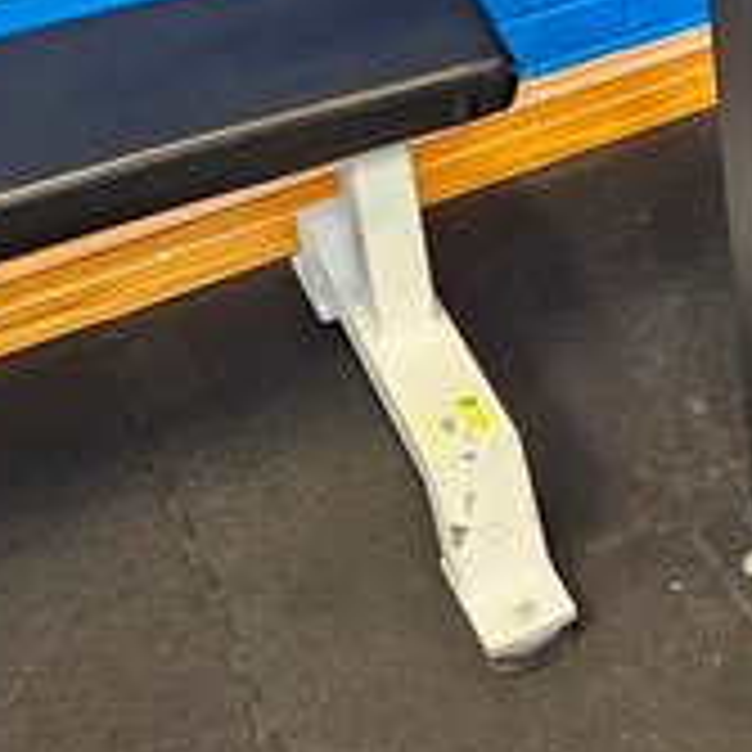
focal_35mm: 77
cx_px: 1142
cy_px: -178
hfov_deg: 19.5
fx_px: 1893
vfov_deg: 20.8
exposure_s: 1/30
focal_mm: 5.4
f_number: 1.8
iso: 640
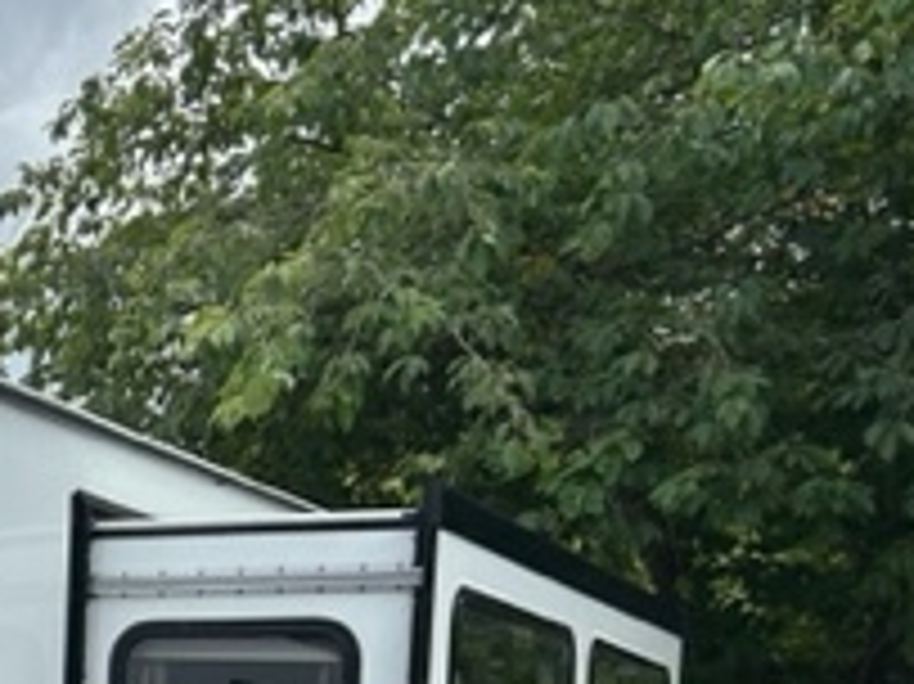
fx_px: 2164
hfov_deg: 20.2
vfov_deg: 17.2
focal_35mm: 82
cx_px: -500
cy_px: 824
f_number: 1.5
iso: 50
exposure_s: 1/3077
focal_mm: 5.7
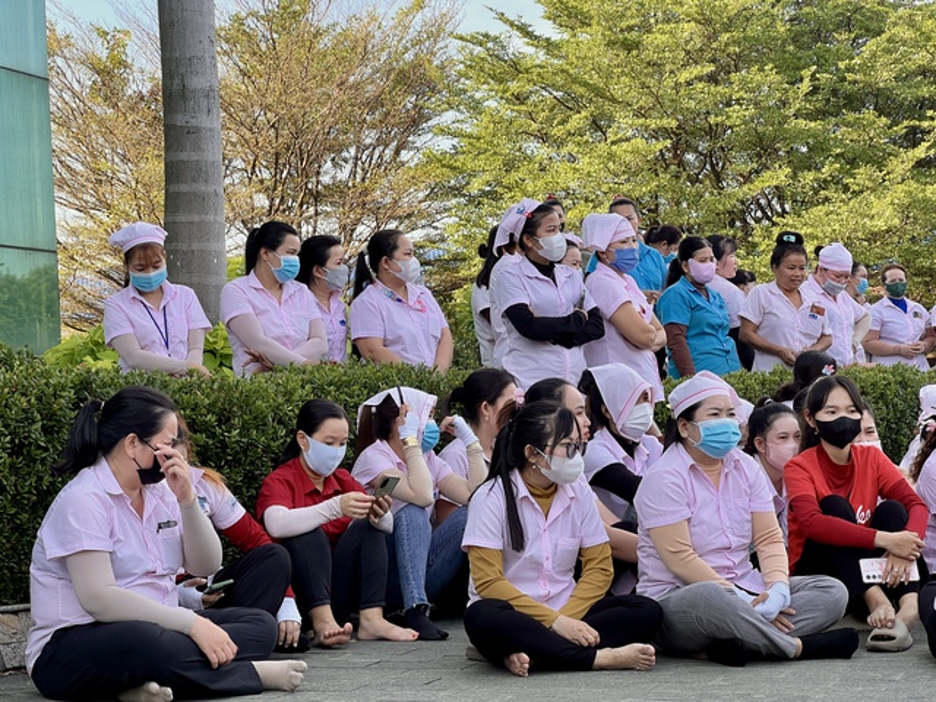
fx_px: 2082
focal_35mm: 77
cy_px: 351
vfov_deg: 19.1
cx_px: 468
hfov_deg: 25.3
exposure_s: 1/145
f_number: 2.8
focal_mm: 9
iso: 32
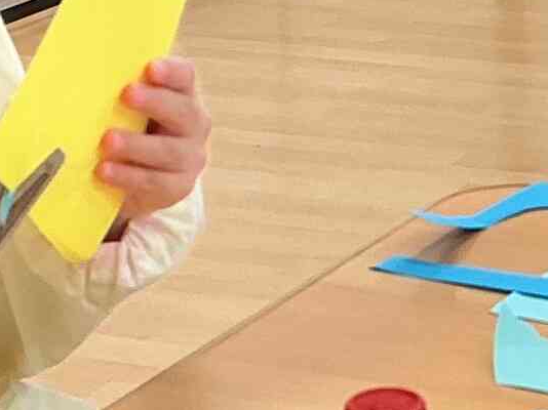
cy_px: 59
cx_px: 651
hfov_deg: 11.9
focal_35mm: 163
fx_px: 2579
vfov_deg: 9.1
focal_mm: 3
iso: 40
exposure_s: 1/120
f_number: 1.8
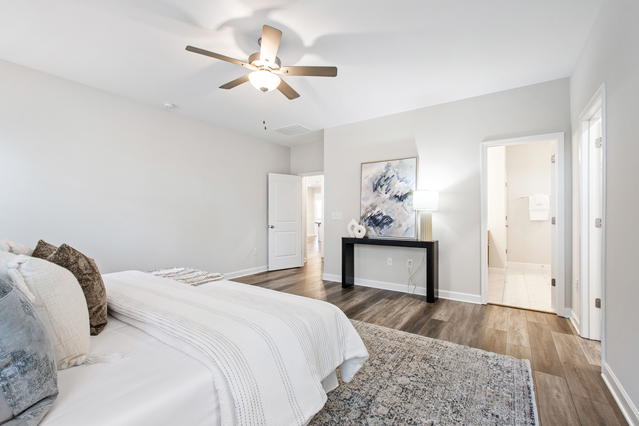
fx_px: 266
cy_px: 213
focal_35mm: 15
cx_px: 320
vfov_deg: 77.3
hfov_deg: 100.4
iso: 100
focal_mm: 10
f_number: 8
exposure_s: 1/2
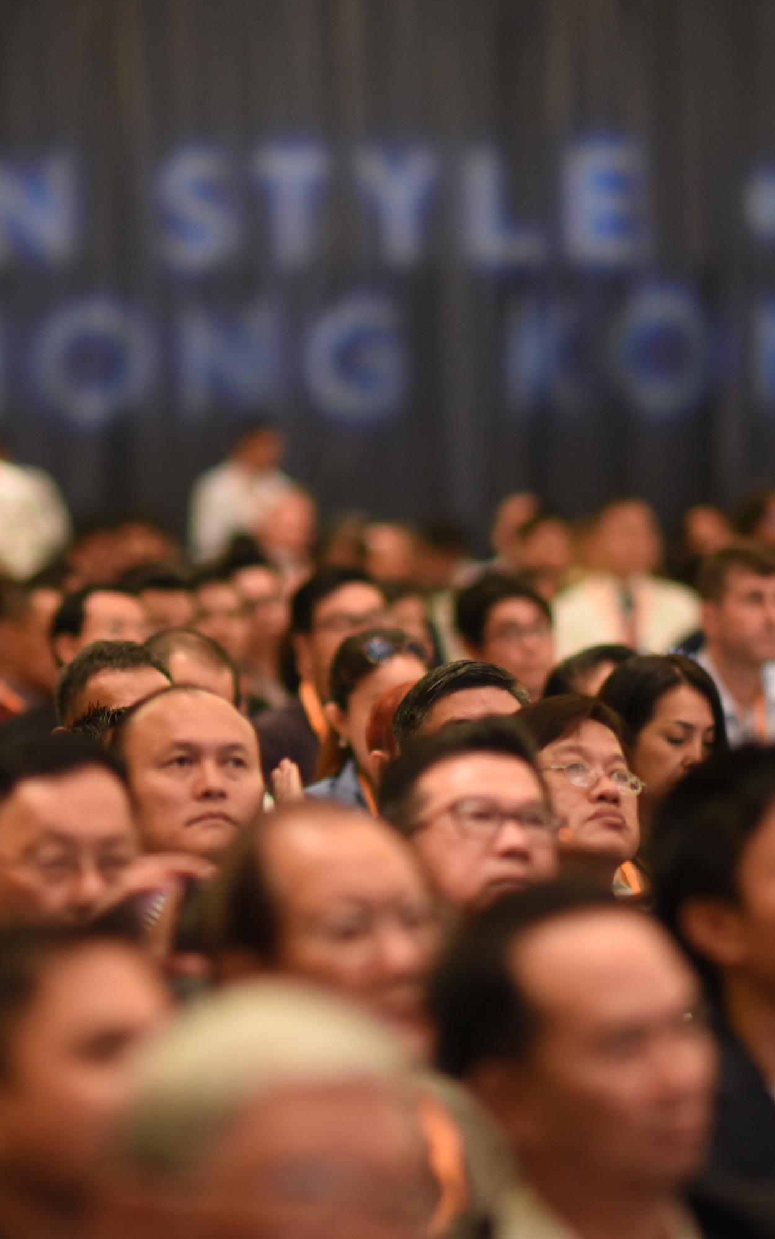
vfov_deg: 10.1
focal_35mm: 207
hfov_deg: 6.3
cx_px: 273
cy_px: 618
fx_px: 6995
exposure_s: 1/320
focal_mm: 135
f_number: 2
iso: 2500
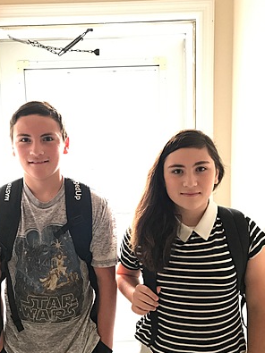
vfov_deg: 53.6
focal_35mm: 34
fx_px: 347
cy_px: 213
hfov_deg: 41.6
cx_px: 107
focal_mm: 3.99
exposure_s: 1/13
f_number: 1.8
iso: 100
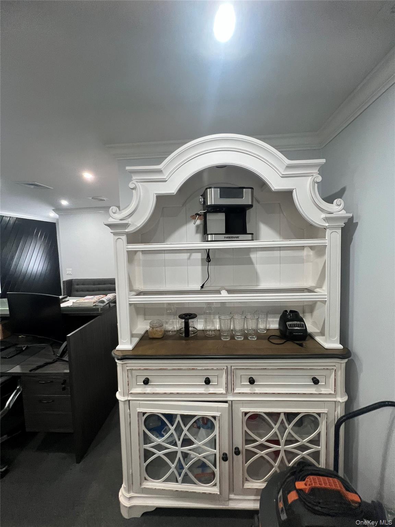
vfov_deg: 106.2
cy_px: 264
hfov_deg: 89.9
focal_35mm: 13
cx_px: 198
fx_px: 198
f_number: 1.8
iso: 250
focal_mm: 1.57
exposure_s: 1/60
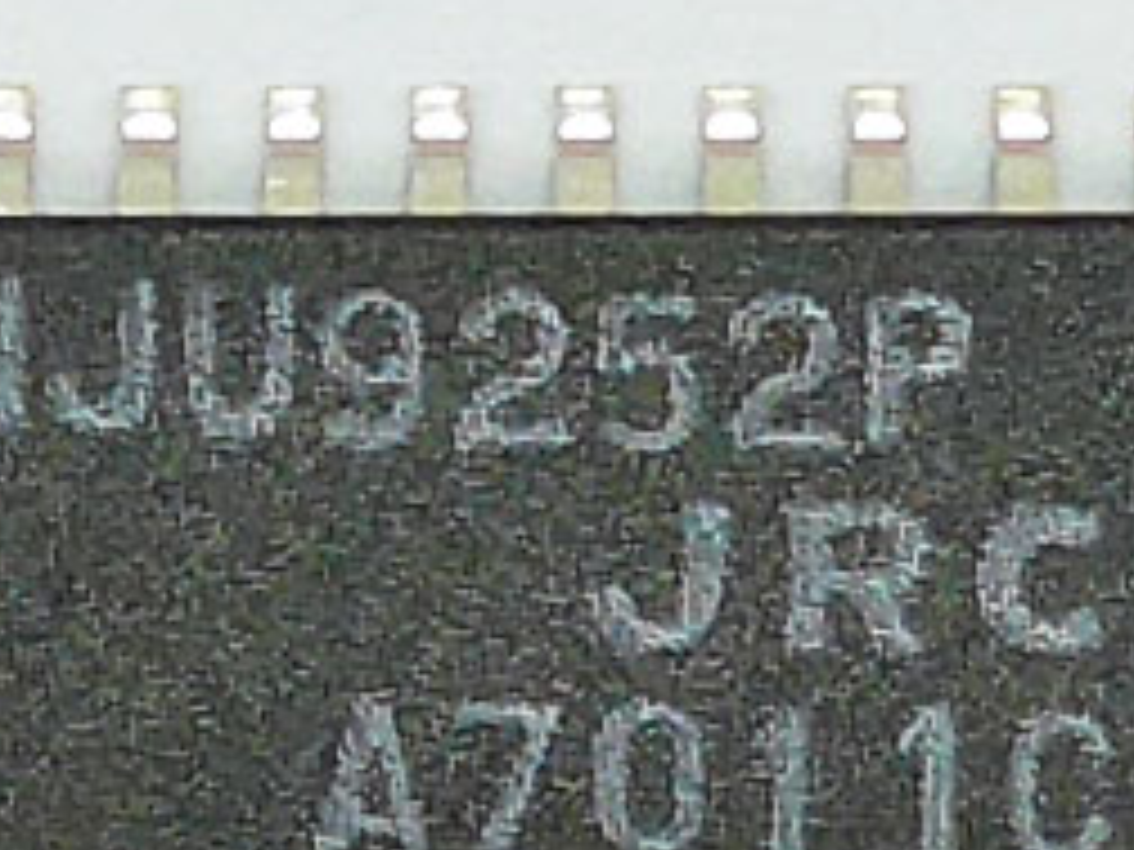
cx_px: 504
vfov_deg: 20.6
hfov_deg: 27.4
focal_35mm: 71
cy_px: 589
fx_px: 2326
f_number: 2.8
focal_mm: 6
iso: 80
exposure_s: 1/250
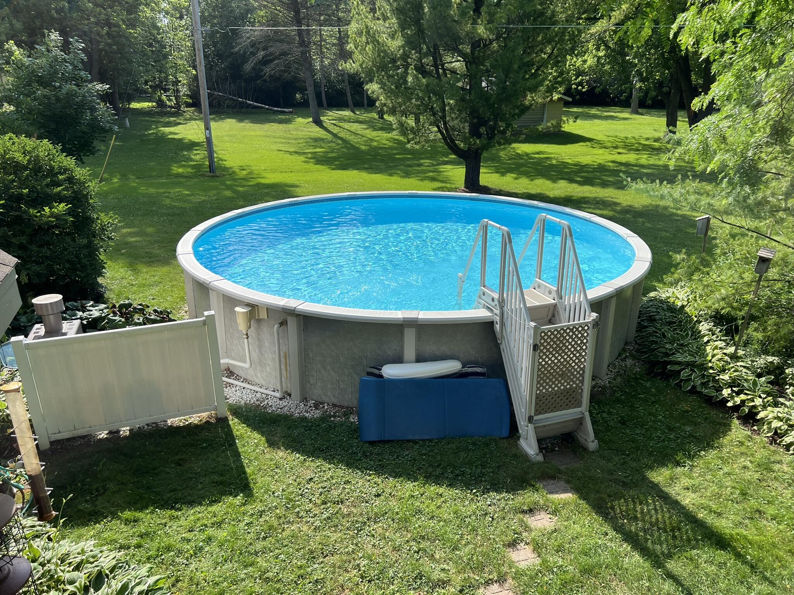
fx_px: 596
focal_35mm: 26
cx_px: 397
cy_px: 298
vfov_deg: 53.1
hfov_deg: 67.3
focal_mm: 5.7
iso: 50
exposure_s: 1/2632
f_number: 1.5
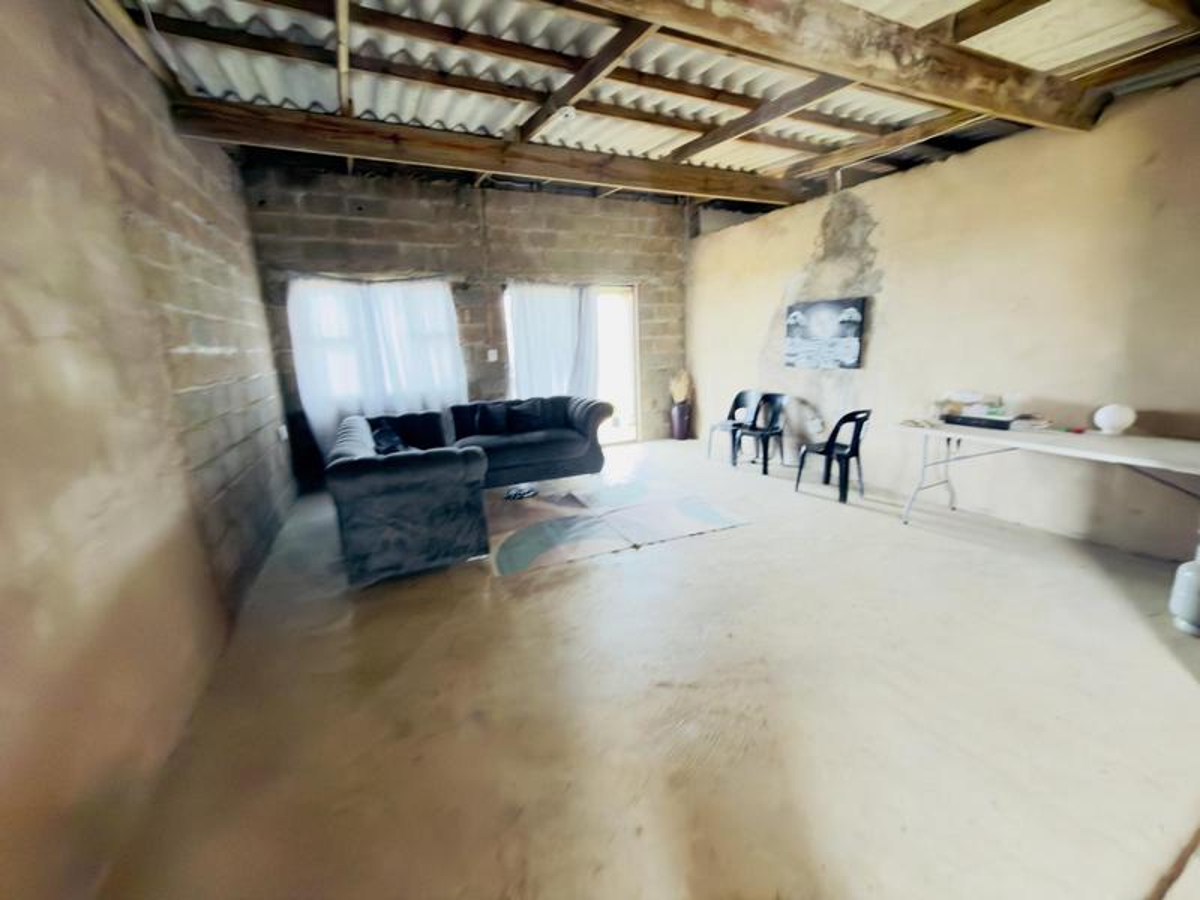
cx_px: 600
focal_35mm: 14
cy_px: 450
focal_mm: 2.22
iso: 320
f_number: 2.2
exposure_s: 1/25
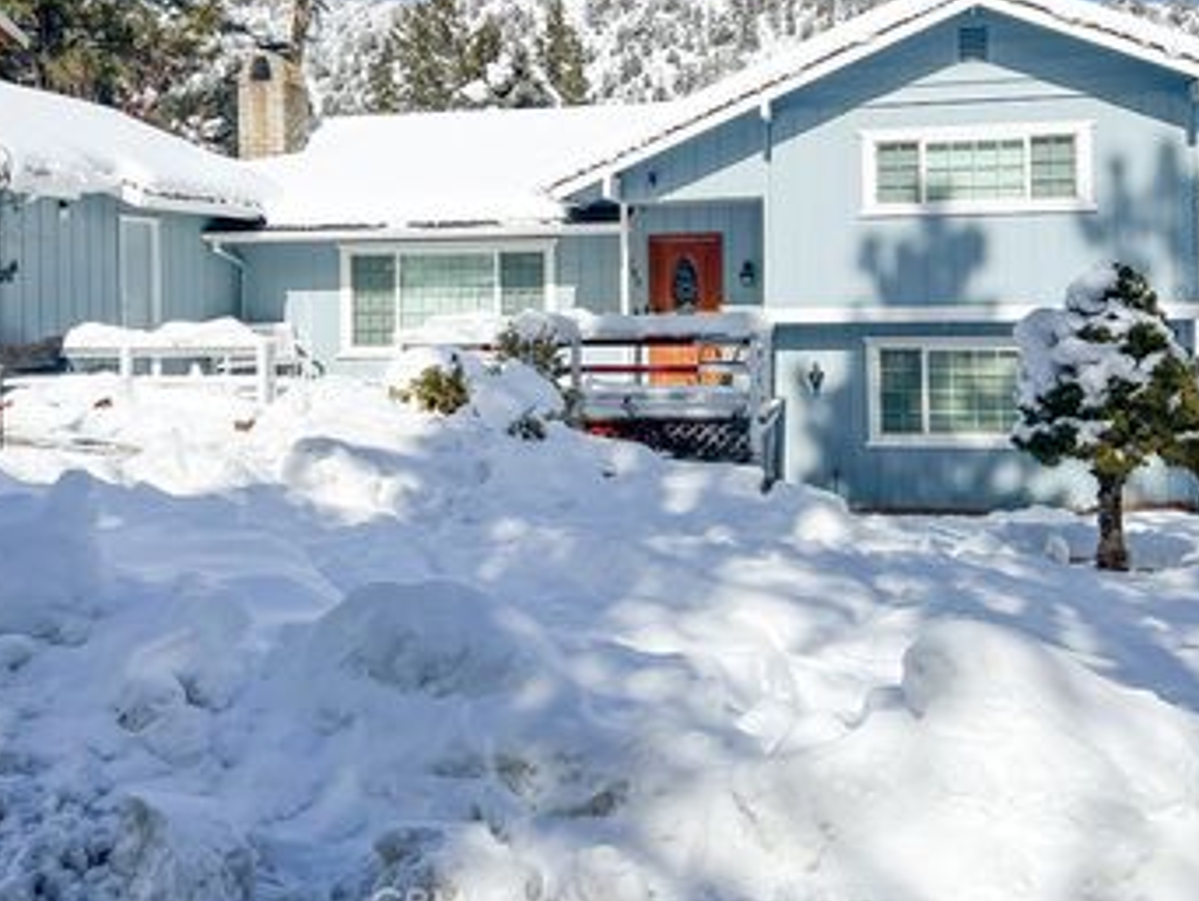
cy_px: 272
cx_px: 628
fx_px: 1317
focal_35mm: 38
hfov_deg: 48.9
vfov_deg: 37.2
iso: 50
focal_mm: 5.7
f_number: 1.5
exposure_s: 1/12800
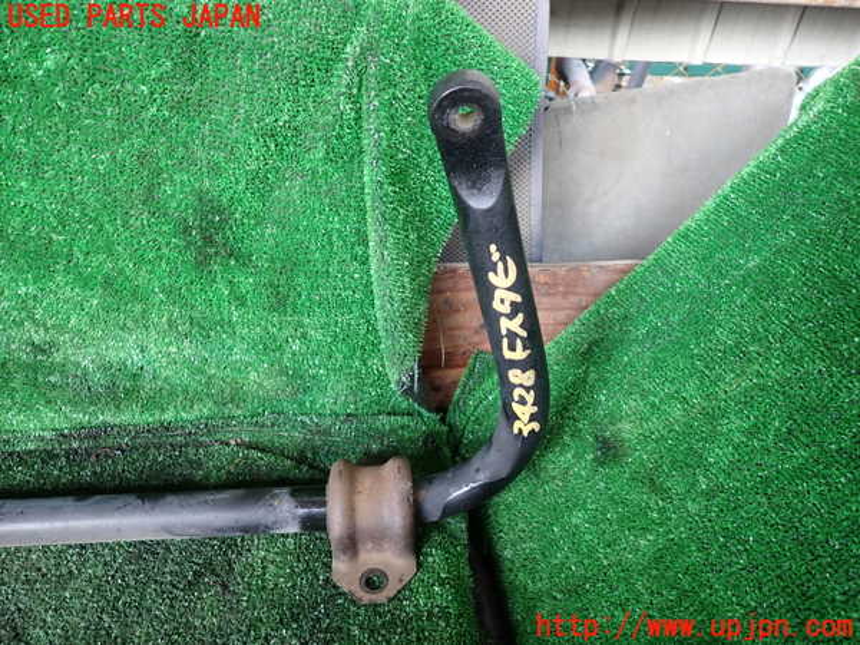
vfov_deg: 54.9
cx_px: 430
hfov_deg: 69.4
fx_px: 621
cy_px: 322
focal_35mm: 25
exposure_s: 1/30
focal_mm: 4.5
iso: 200
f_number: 2
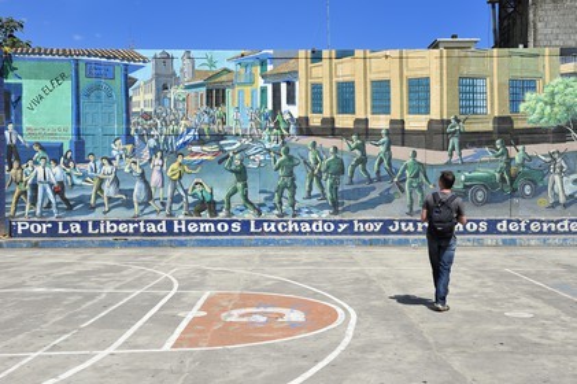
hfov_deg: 46.4
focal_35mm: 42
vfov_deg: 31.8
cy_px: 192
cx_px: 288
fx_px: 673
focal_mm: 42
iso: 200
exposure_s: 1/250
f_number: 13
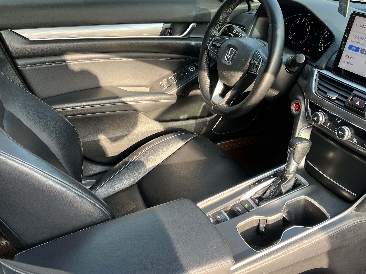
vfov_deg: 40.7
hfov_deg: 52.2
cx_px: 223
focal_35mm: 35
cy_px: 137
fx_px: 370
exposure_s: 1/121
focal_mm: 5.7
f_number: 1.5
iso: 100
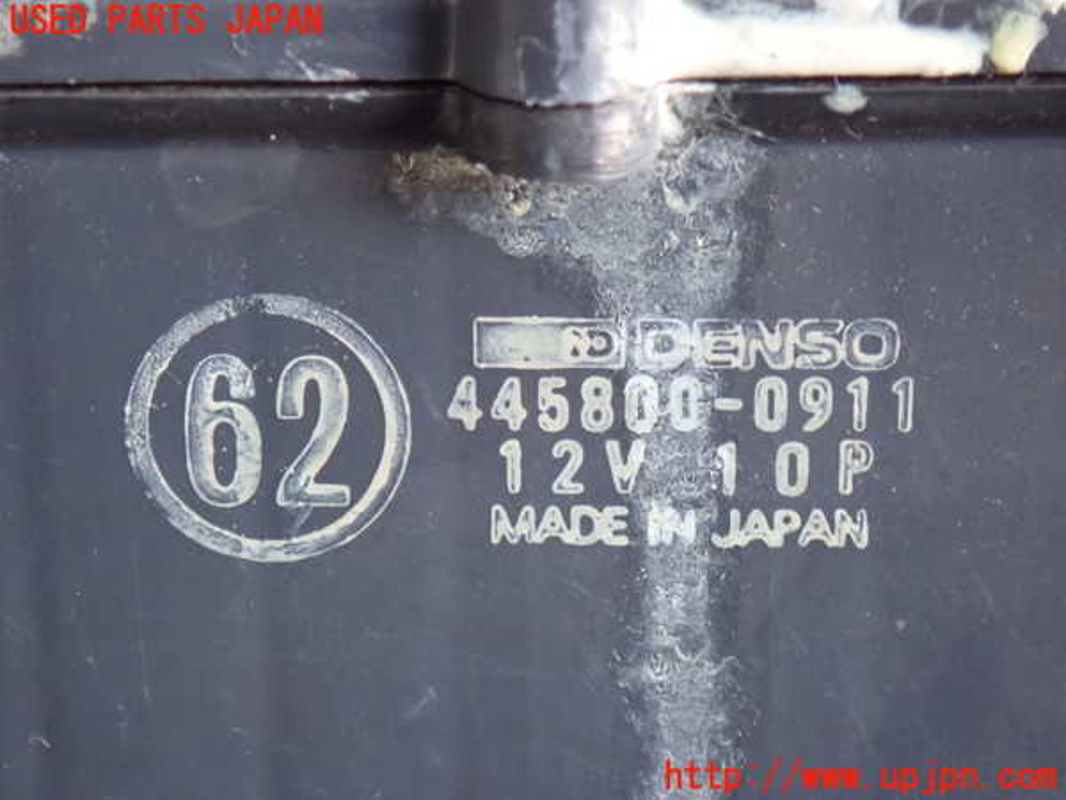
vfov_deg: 14.8
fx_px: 3080
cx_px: 533
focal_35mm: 100
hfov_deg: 19.6
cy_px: 400
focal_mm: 18
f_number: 4.9
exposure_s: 1/25
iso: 1250
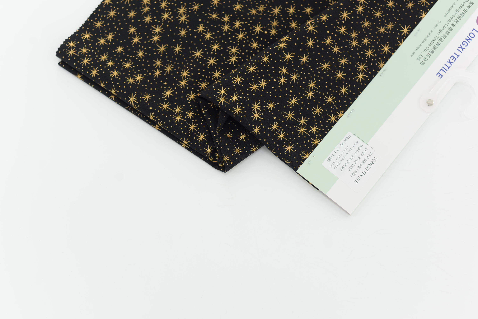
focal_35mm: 50
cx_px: 239
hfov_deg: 39.6
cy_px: 160
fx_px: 664
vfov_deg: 27.0
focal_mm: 50
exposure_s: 1/100
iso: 100
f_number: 4
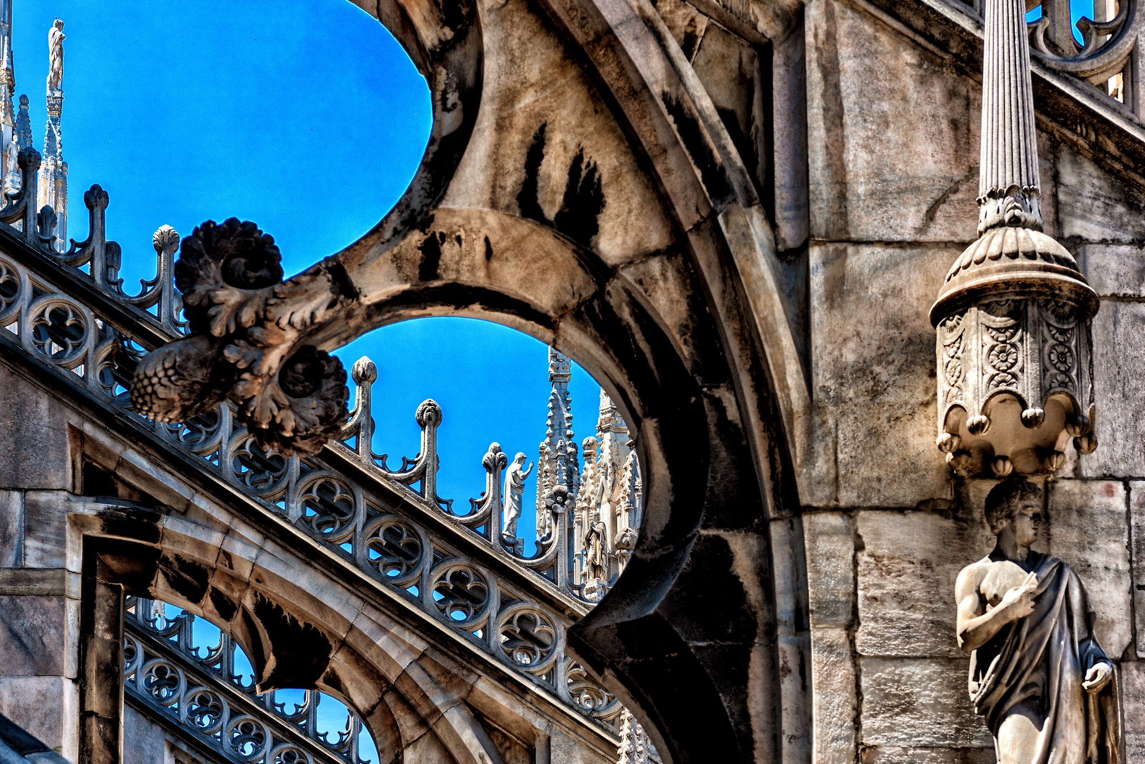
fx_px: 2449
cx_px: 475
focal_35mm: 77
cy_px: 449
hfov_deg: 26.3
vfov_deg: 17.7
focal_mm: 65
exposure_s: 1/125
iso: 64
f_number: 7.1
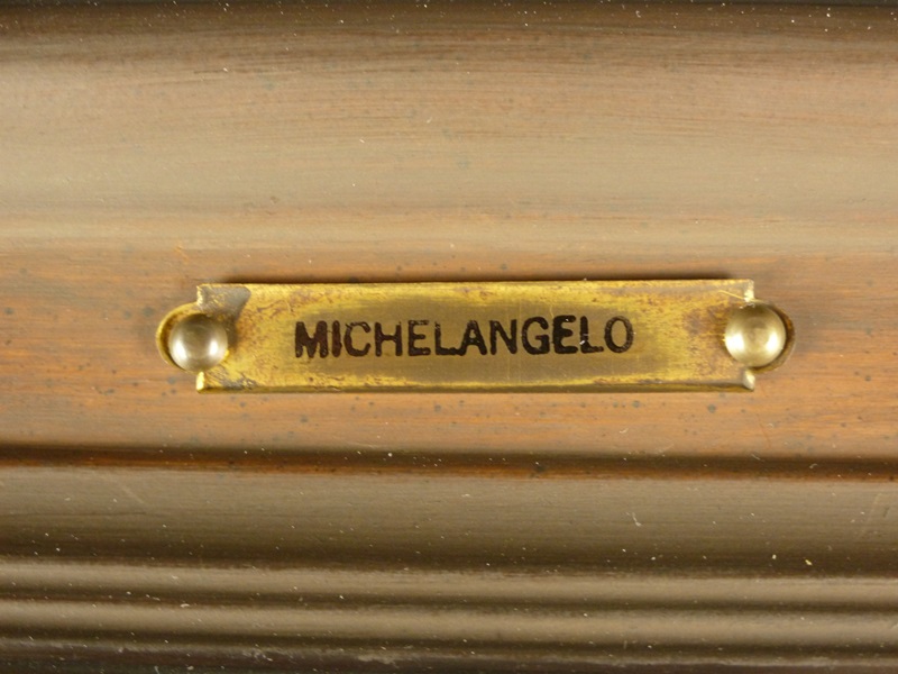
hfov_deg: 42.9
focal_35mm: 44
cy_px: 337
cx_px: 449
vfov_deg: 32.9
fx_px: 1141
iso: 400
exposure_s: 1/30
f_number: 3.8
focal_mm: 7.9
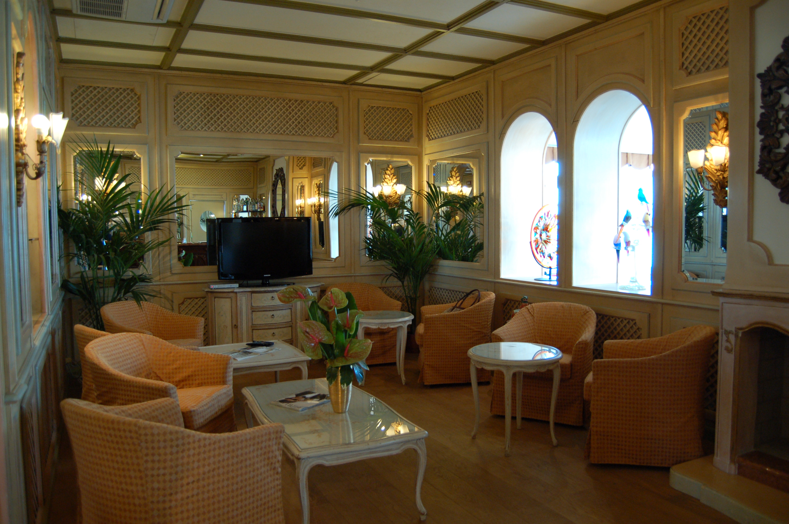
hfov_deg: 67.4
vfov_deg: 47.8
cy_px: 262
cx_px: 394
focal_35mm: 27
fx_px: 591
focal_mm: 18
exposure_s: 1/30
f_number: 3.5
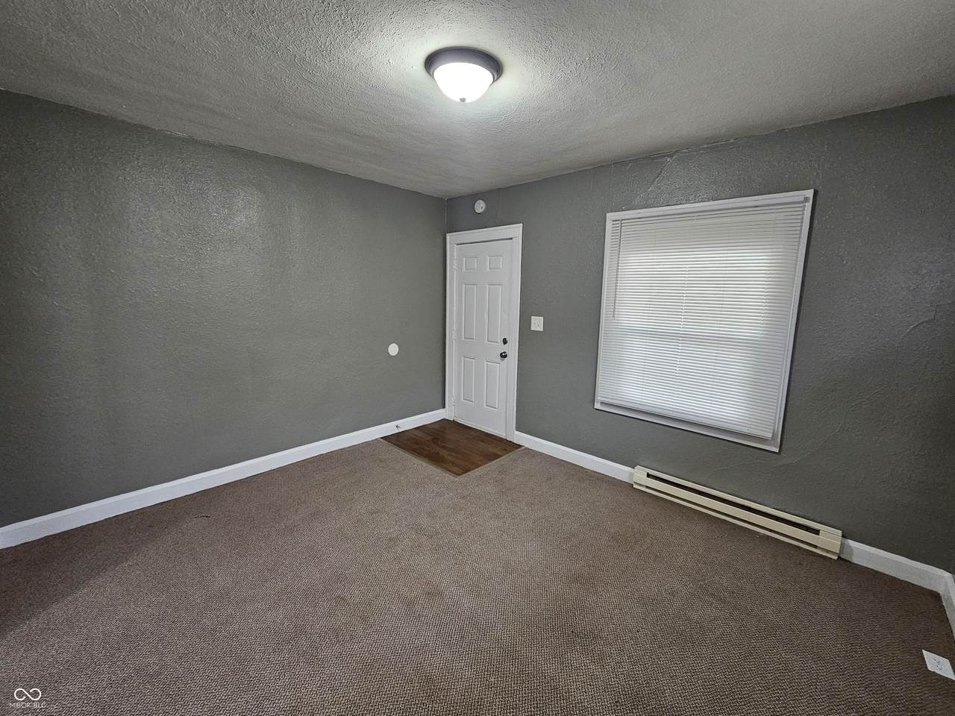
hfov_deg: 106.2
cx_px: 478
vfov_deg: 89.9
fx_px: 359
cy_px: 358
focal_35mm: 13
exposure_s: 1/30
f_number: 2.2
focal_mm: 2.2
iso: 500
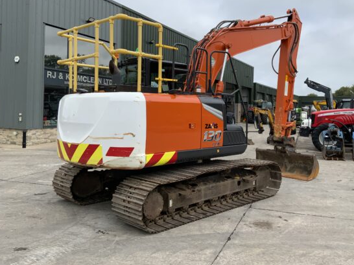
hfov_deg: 53.8
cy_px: 110
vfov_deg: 41.6
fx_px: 348
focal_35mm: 34
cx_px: 202
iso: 16
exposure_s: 1/1311
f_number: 1.8
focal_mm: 3
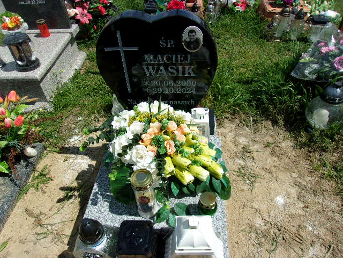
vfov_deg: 51.4
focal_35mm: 27
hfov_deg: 65.3
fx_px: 268
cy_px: 129
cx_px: 172
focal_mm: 4.9
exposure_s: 1/150
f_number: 10.4
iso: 80
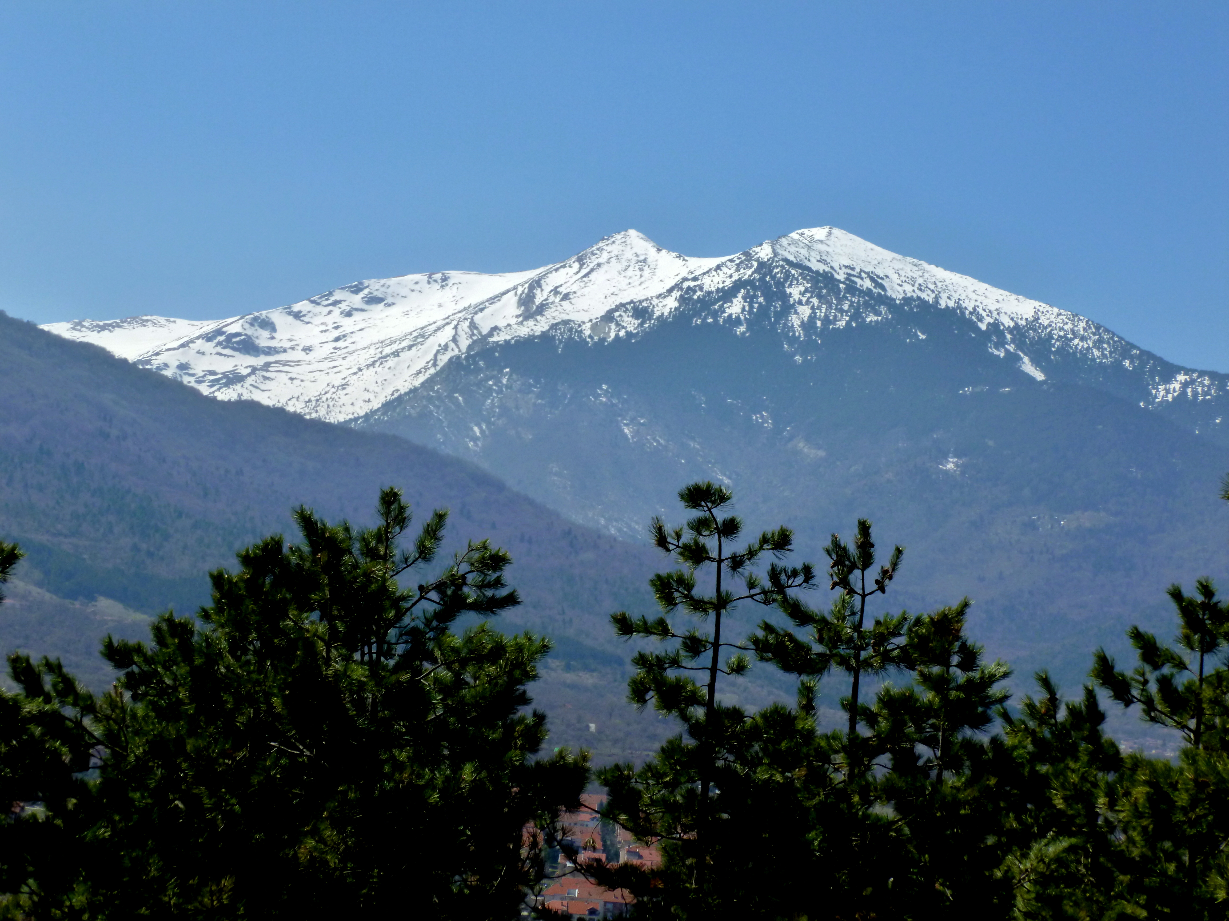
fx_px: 3408
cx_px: 614
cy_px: 460
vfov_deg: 15.4
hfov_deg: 20.4
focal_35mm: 96
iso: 160
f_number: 4.7
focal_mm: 17.1
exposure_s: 1/1000
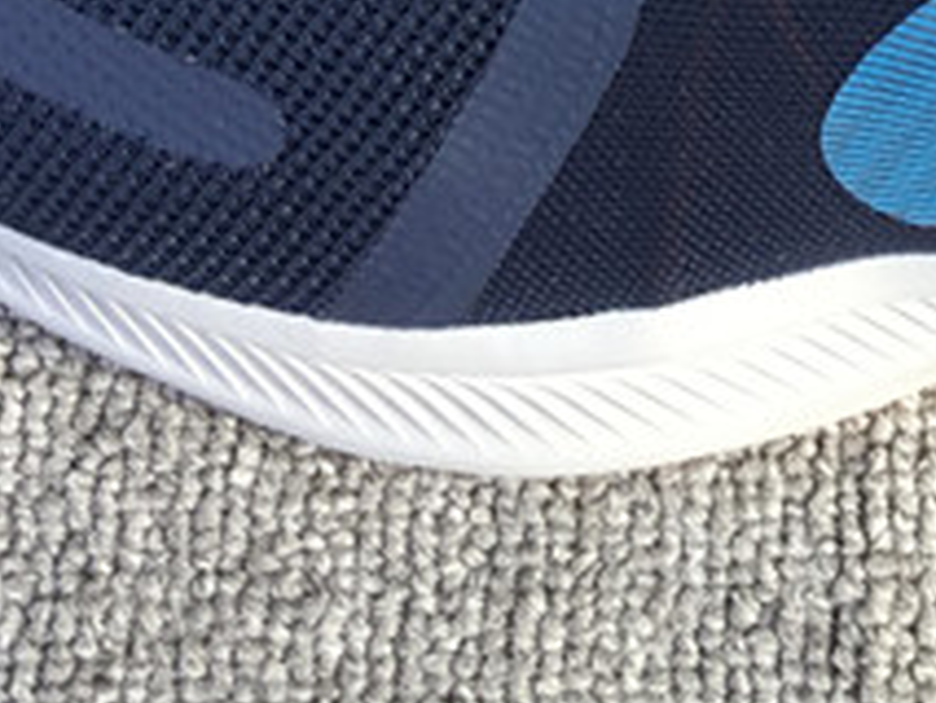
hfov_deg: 14.6
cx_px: 1090
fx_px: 3544
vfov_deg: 10.4
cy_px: -745
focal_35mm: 131
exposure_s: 1/100
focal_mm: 3.3
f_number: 2.4
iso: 32
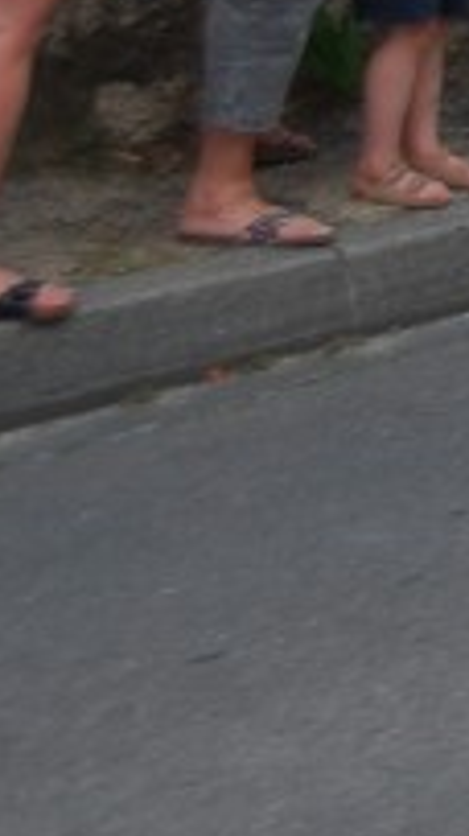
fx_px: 4914
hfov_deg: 5.1
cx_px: 1561
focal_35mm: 222
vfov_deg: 9.5
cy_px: -342
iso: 100
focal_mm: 32
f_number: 4.2
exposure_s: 1/160
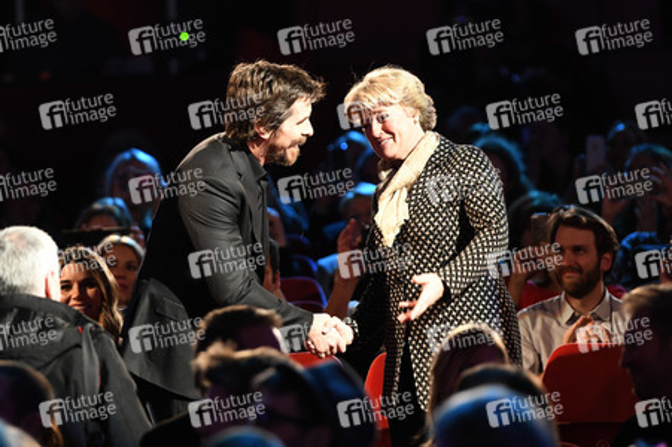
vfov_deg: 6.9
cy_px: 224
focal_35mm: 200
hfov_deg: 10.3
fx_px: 3730
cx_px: 336
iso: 3200
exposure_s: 1/125
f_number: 3.2
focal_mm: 200
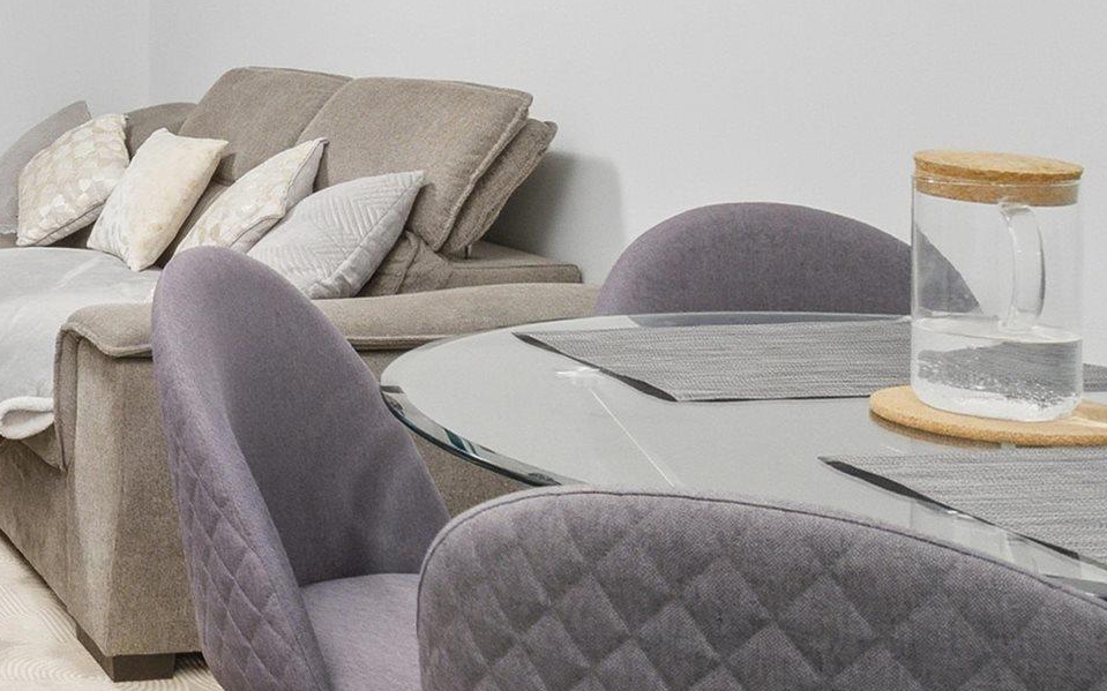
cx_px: -359
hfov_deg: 31.1
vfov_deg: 25.0
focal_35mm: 49
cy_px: -15
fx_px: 1478
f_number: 8
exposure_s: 1/30
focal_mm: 10
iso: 400
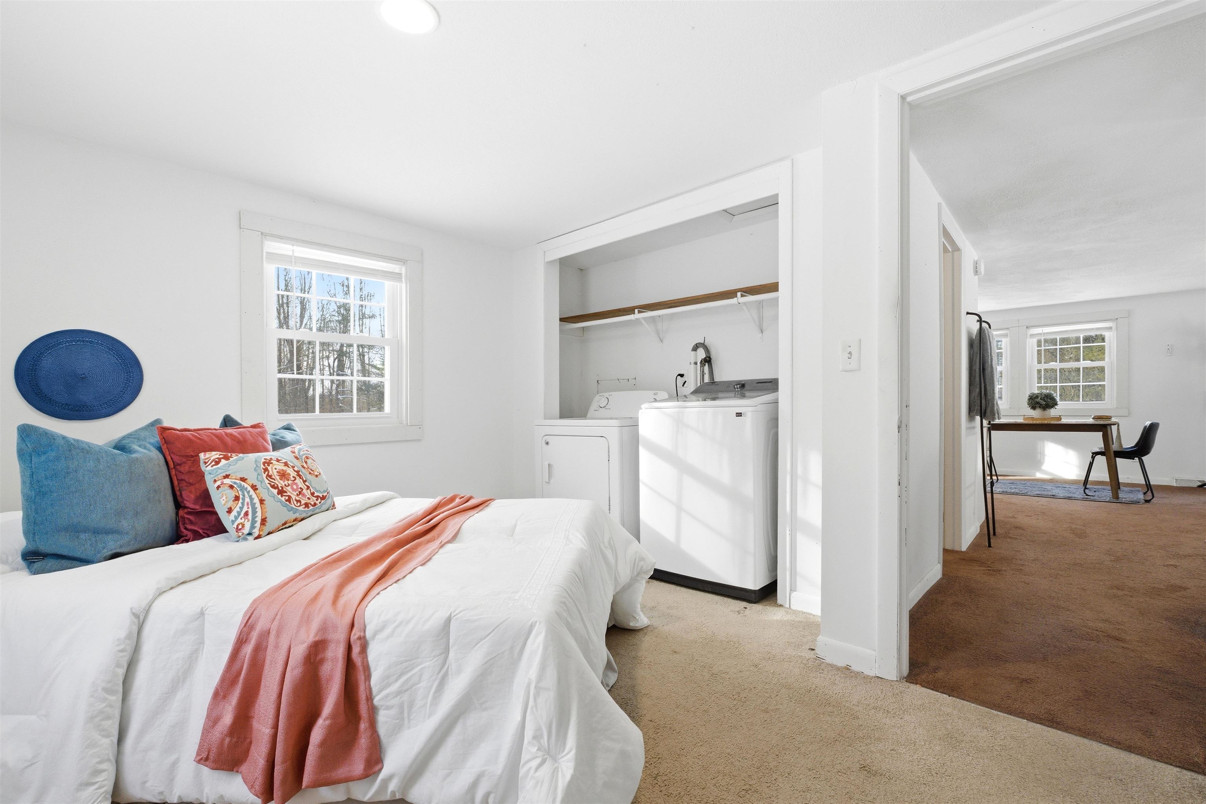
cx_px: 603
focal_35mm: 15
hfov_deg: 100.4
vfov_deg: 77.3
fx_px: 503
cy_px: 402
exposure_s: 1/125
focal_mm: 10
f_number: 8
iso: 800
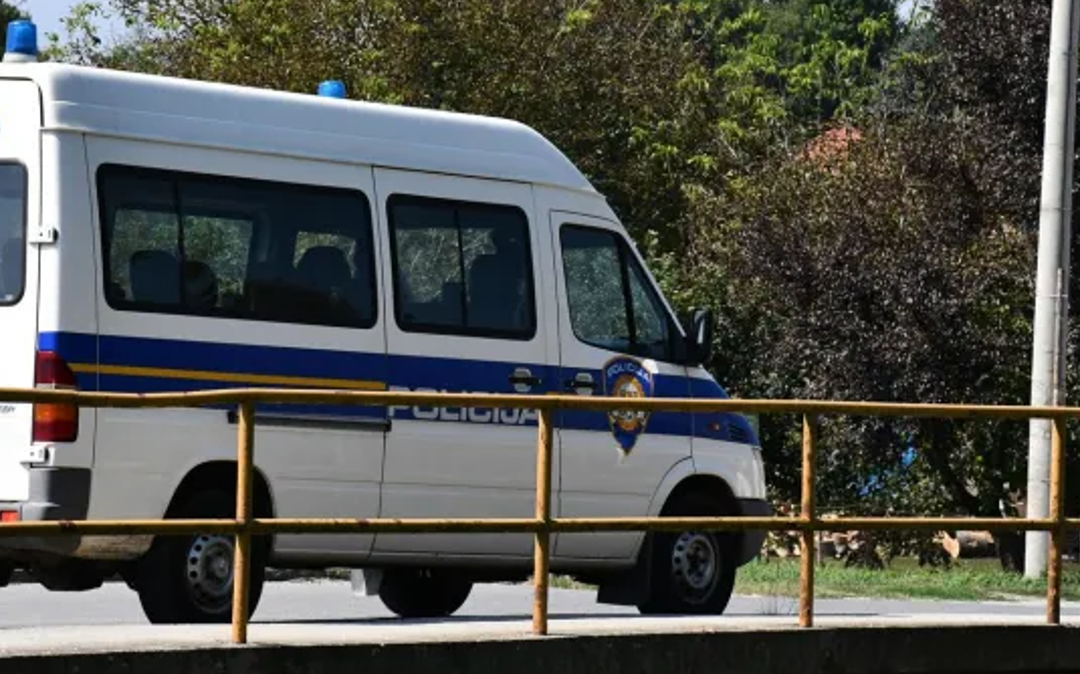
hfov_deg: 11.4
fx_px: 5414
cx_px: 501
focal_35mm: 184
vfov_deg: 7.1
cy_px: 282
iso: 3200
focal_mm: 85
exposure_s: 1/3200
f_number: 14
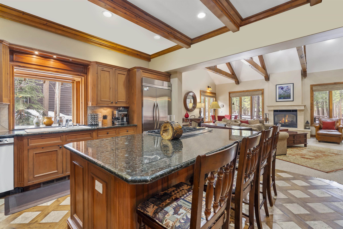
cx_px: 172
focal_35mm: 16
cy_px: 114
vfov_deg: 73.7
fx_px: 152
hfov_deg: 96.7
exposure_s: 1.6
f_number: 7.1
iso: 250
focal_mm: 16
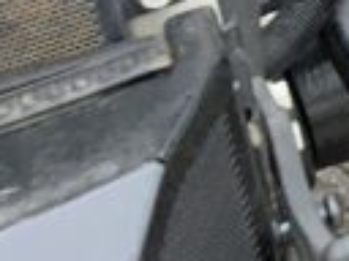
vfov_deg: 5.8
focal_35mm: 232
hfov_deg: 6.7
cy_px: -623
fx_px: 2339
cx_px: 1385
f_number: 1.8
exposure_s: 1/184
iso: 16
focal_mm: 3
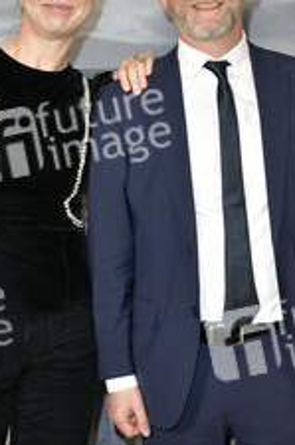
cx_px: 127
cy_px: 235
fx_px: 1099
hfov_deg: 15.3
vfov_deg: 22.9
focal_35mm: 89
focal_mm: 50
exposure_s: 1/125
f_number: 5.6
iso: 1600
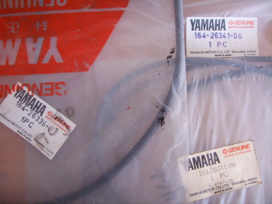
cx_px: 136
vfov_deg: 36.8
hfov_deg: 47.9
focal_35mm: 39
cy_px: 102
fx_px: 306
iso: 150
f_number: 3.5
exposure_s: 1/30
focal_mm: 6.6
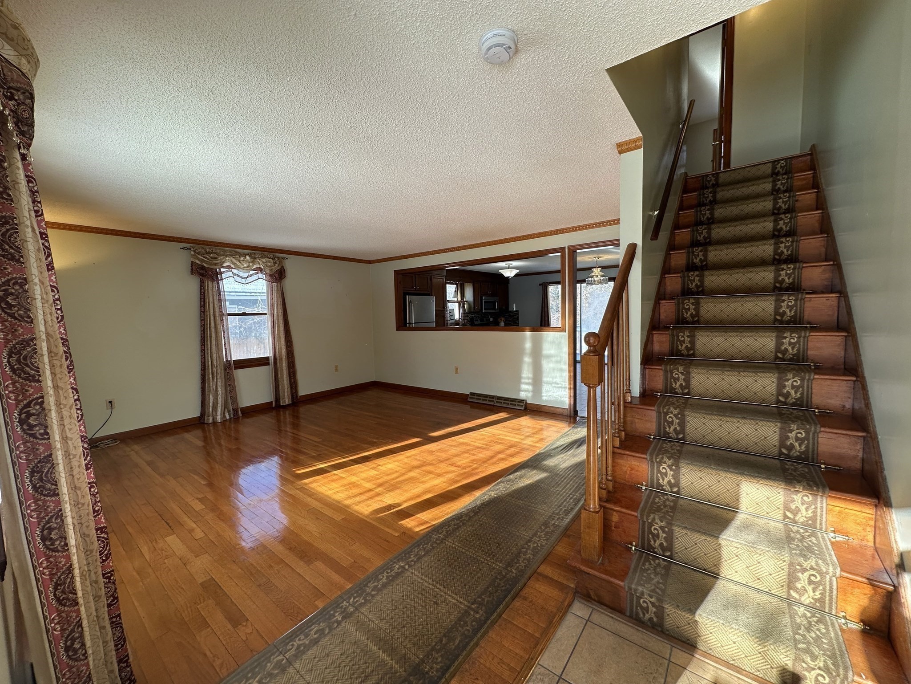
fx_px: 368
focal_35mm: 14
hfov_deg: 102.1
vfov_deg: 85.7
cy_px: 342
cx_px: 456
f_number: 2.2
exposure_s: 1/132
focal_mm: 2.22
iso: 40
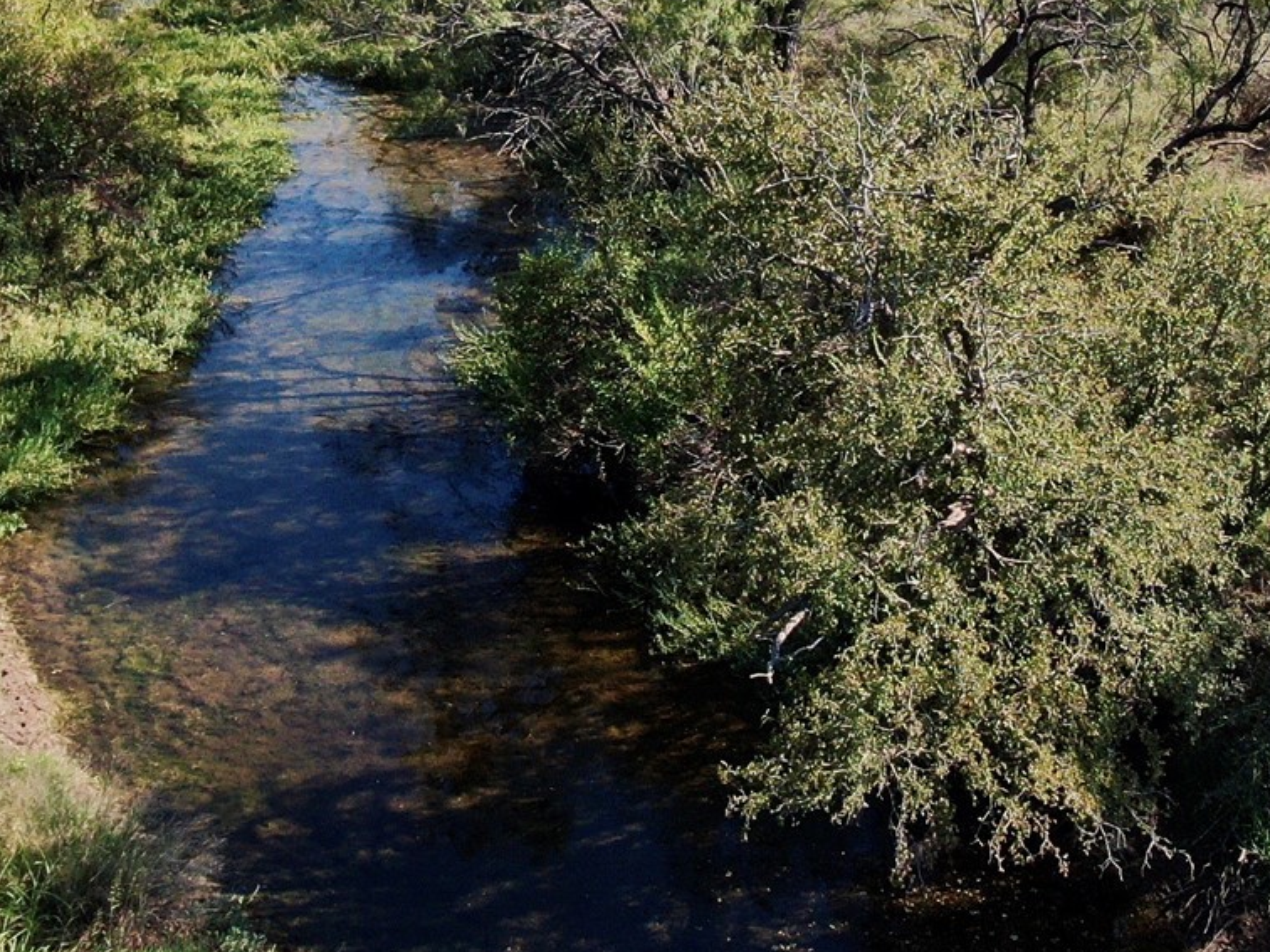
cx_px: 670
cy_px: 285
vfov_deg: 22.5
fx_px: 2385
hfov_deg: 29.8
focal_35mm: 65
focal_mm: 4.39
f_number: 2.8
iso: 100
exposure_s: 1/800
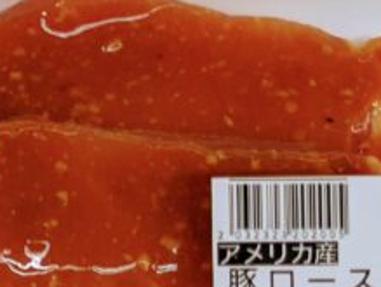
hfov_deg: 13.4
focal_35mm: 126
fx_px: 1389
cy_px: 400
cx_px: -379
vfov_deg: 11.4
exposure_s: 1/103
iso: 55
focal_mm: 4.38
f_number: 1.73
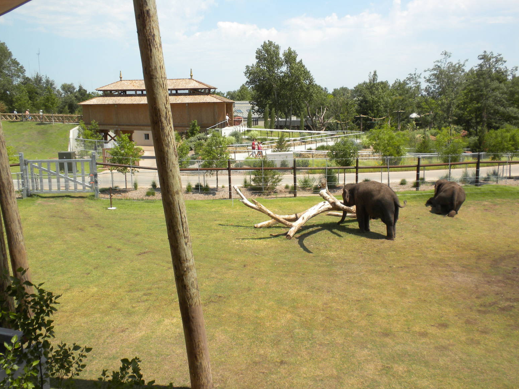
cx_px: 257
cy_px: 199
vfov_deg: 37.7
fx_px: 570
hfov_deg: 49.0
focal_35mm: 38
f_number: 10
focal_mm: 6.6
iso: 64
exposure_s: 1/94.8
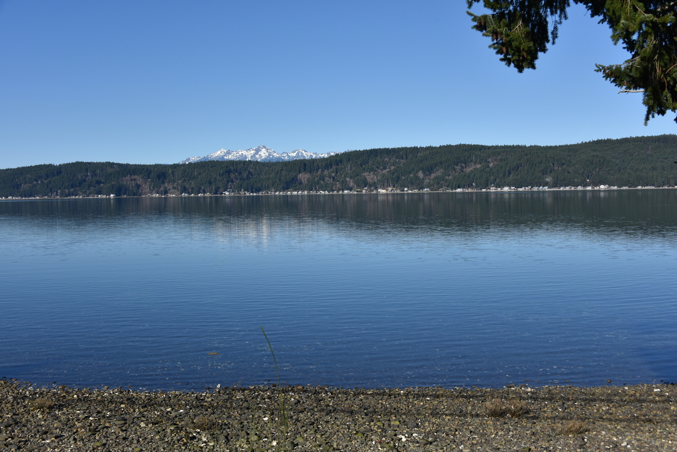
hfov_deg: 48.4
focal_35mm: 40
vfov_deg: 33.4
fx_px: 752
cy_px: 226
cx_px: 338
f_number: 9
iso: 100
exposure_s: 1/320
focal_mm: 40
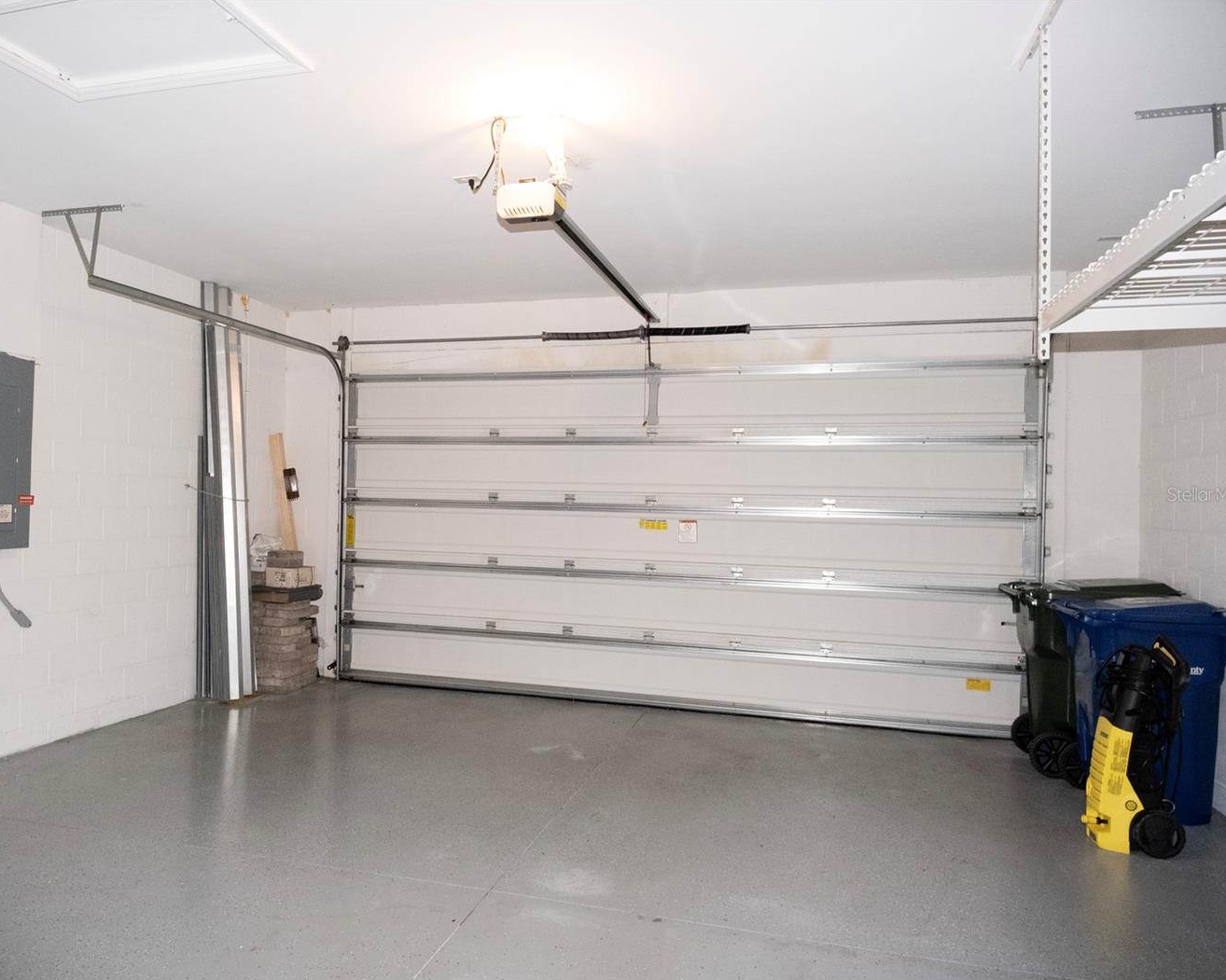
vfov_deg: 58.8
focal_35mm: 24
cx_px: 504
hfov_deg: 69.7
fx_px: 871
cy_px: 494
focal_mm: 14
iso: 3200
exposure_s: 1/60
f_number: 8
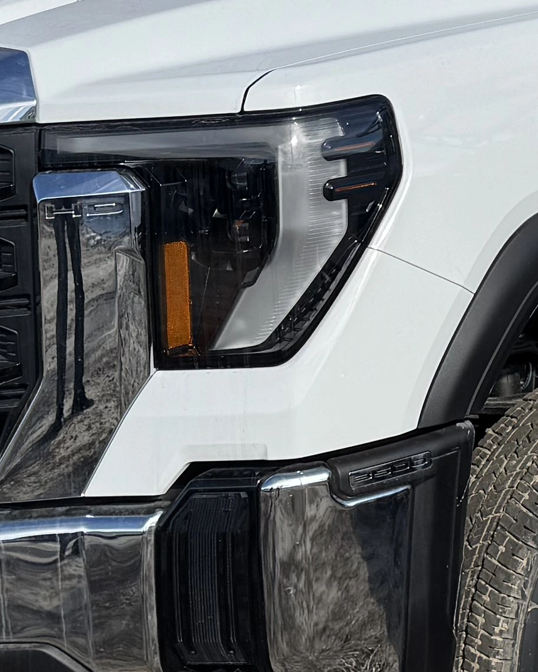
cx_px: 667
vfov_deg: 16.1
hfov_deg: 12.7
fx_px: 2349
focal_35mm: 118
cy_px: 75
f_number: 1.78
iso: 80
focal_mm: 6.76
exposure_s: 1/4310
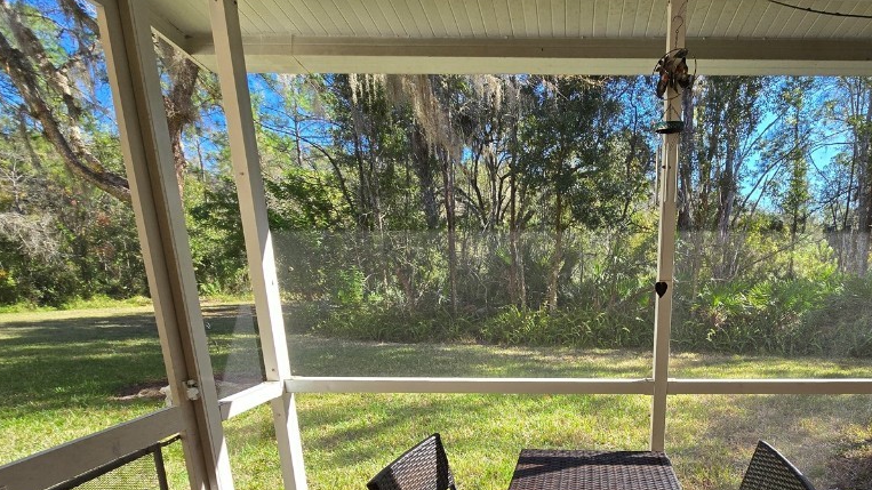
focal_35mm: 19
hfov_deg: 87.2
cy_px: 375
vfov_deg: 55.2
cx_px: 561
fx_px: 439
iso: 50
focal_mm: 2.2
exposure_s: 1/385
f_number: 2.2
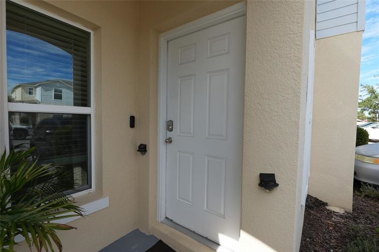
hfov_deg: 96.7
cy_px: 126
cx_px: 190
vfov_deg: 73.7
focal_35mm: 16
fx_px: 168
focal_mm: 11
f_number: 4.5
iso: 80
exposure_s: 1/320
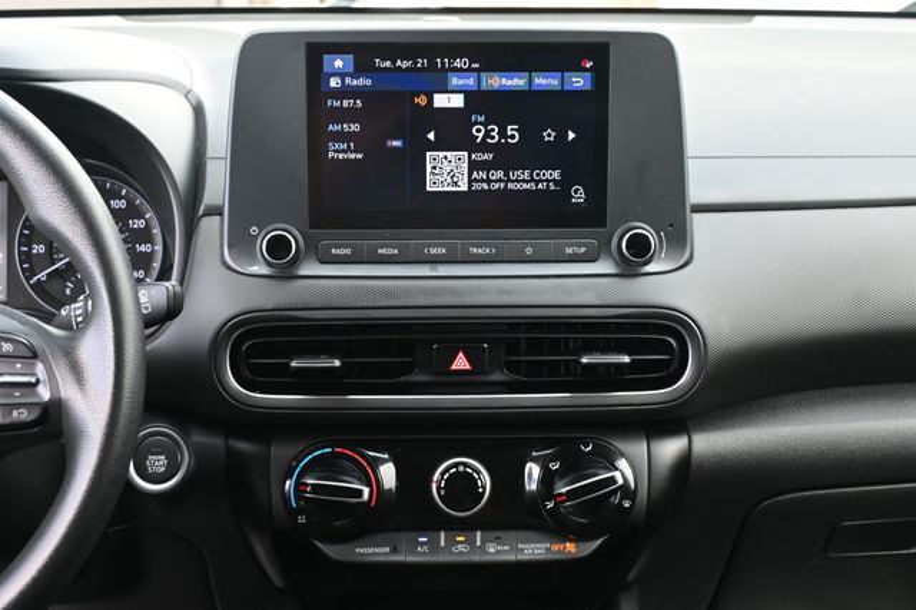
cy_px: 305
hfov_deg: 37.9
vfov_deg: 25.7
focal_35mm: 52
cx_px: 458
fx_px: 1335
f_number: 5.3
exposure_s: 1/125
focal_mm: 35
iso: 1250
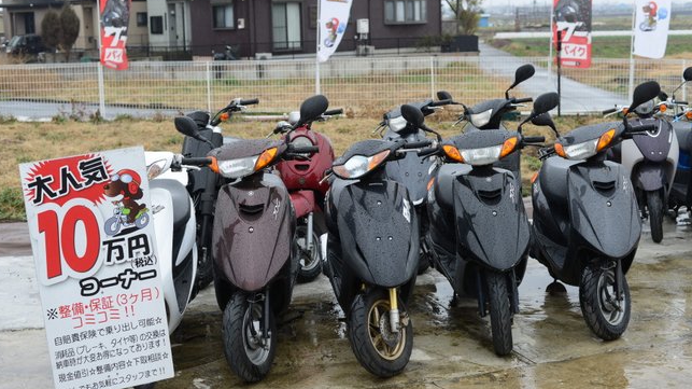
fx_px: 972
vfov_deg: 22.6
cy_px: 218
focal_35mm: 53
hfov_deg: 39.2
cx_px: 344
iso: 100
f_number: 5.6
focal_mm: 50
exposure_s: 1/125
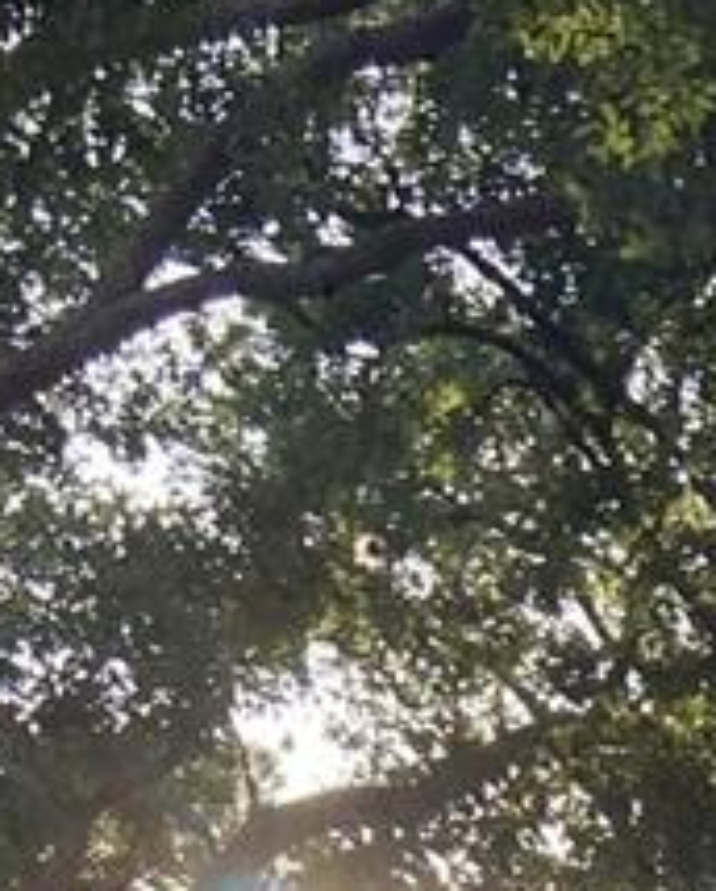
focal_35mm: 142
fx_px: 3751
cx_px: 1095
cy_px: 2311
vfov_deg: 10.9
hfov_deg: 10.5
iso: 32
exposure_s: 1/465
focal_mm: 4.2
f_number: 1.8
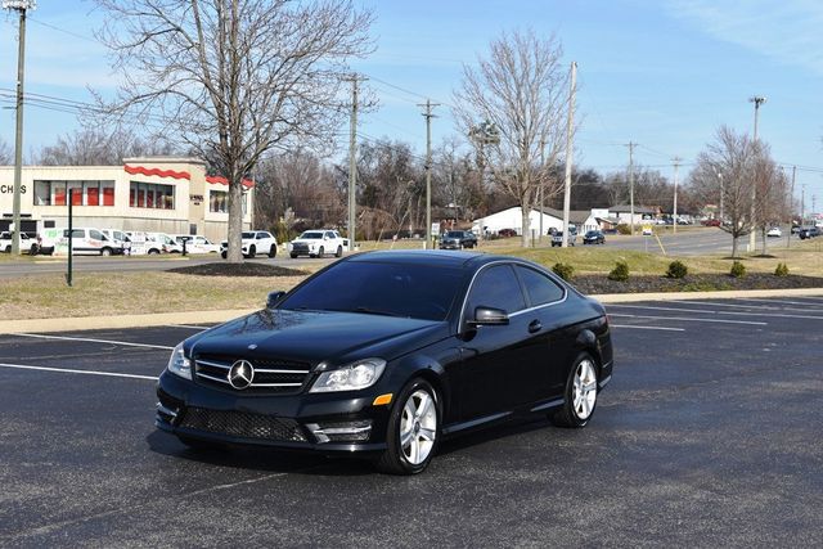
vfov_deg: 21.6
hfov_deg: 31.9
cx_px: 412
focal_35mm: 63
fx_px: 1440
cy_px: 274
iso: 100
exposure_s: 1/320
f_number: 9
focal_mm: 42
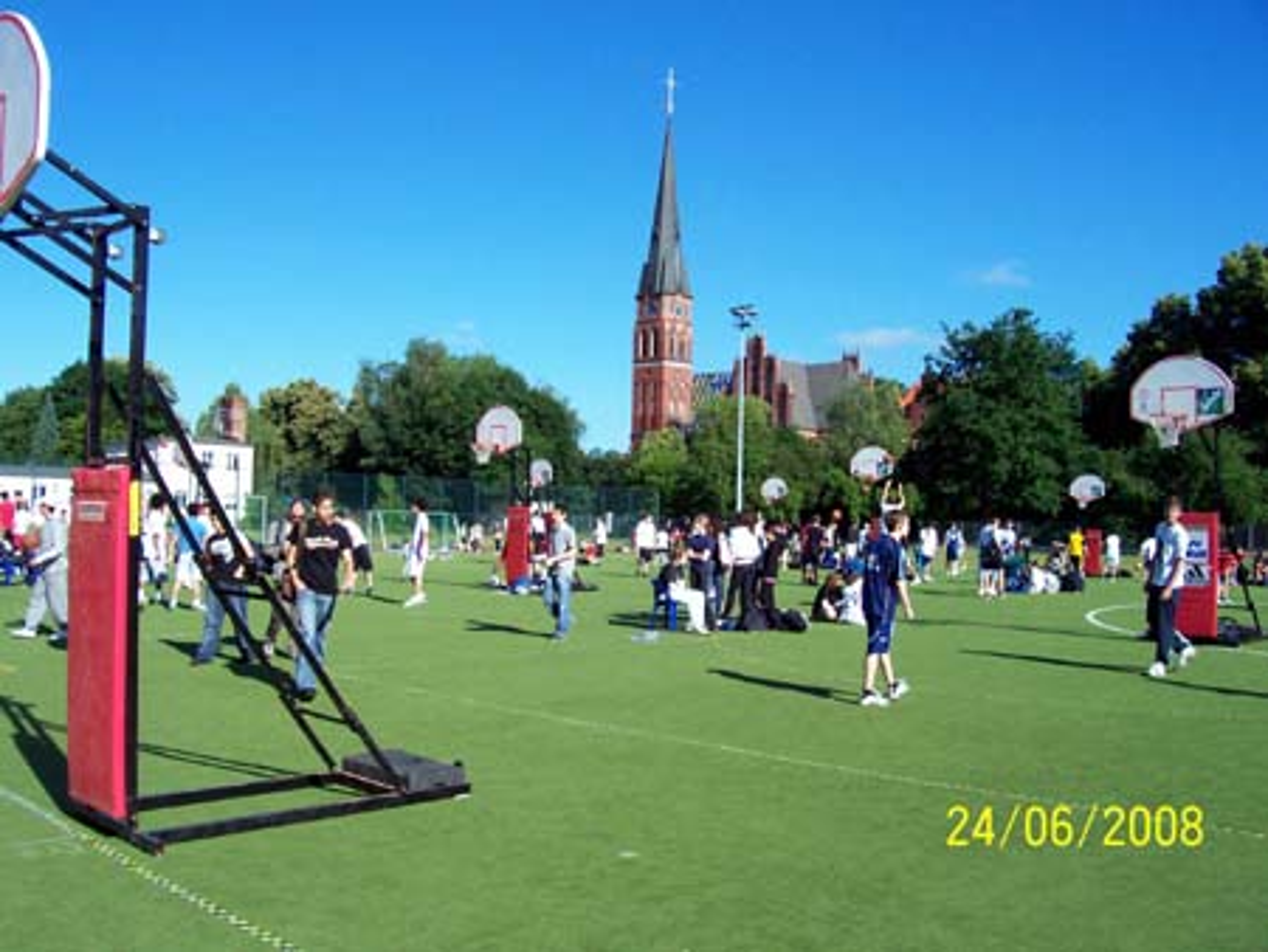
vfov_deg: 41.8
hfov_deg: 53.9
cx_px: 634
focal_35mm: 34
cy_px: 476
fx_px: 1246
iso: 80
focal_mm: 5.6
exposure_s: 1/389
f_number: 5.1
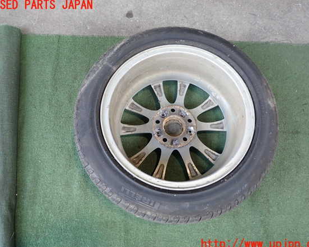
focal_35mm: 32
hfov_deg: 55.7
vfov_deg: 45.8
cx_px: 159
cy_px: 125
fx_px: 293
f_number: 2.3
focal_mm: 5.4
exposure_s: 1/60
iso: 200
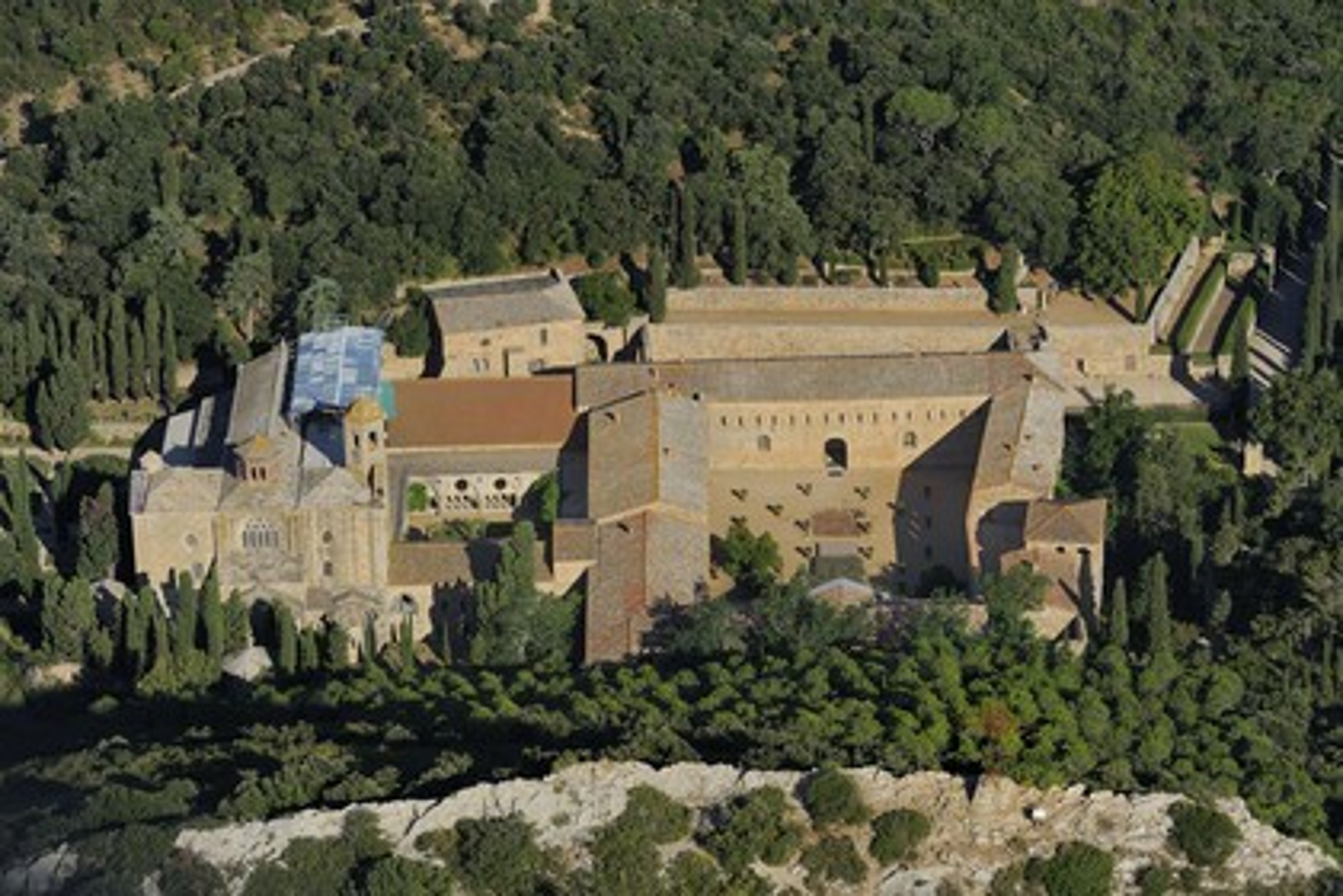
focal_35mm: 135
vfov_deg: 10.2
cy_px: 448
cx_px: 672
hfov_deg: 15.2
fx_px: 5036
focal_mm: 135
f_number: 9
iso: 400
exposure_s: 1/1000
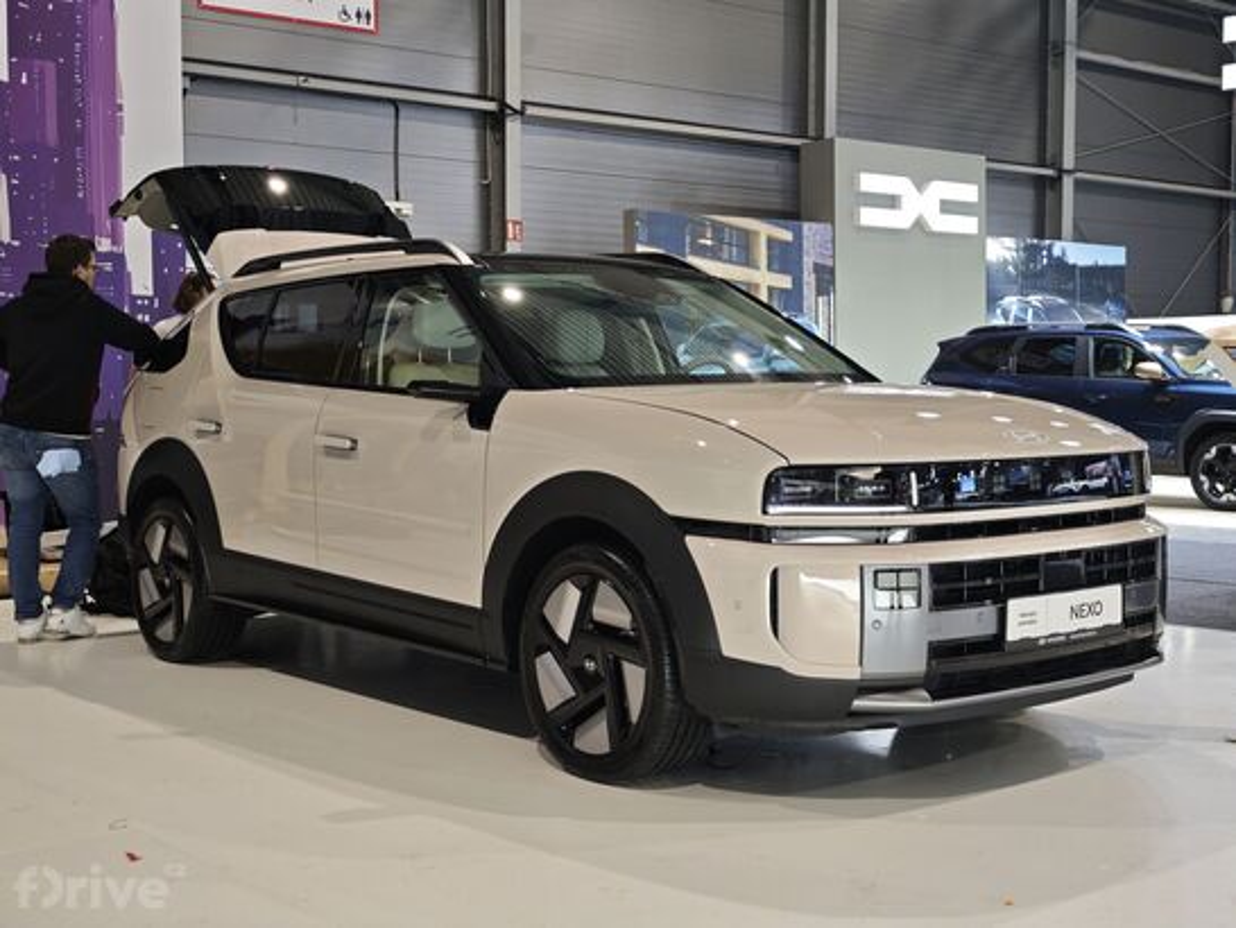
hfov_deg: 41.2
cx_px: 618
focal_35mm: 46
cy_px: 464
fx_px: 1643
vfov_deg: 31.5
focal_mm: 8.72
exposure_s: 1/100
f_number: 1.63
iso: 250
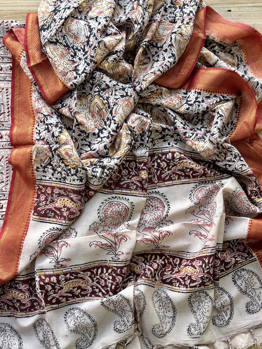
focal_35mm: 48
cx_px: 131
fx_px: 484
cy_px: 174
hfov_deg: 30.3
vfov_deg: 39.7
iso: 64
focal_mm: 6.76
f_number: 1.78
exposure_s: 1/288
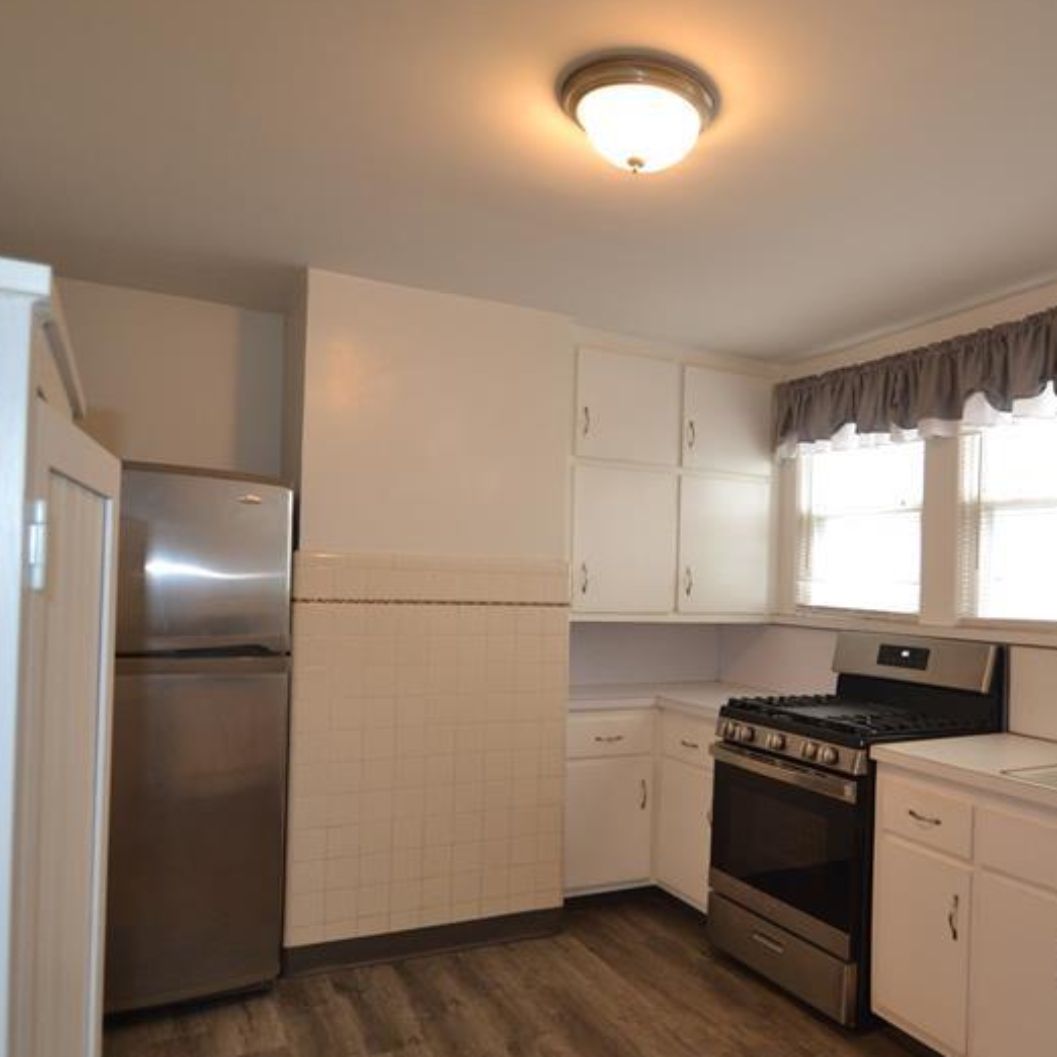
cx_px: 682
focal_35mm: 25
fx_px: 864
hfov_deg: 61.8
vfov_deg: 62.8
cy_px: 579
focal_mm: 10
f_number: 3.5
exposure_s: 1/60
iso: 500
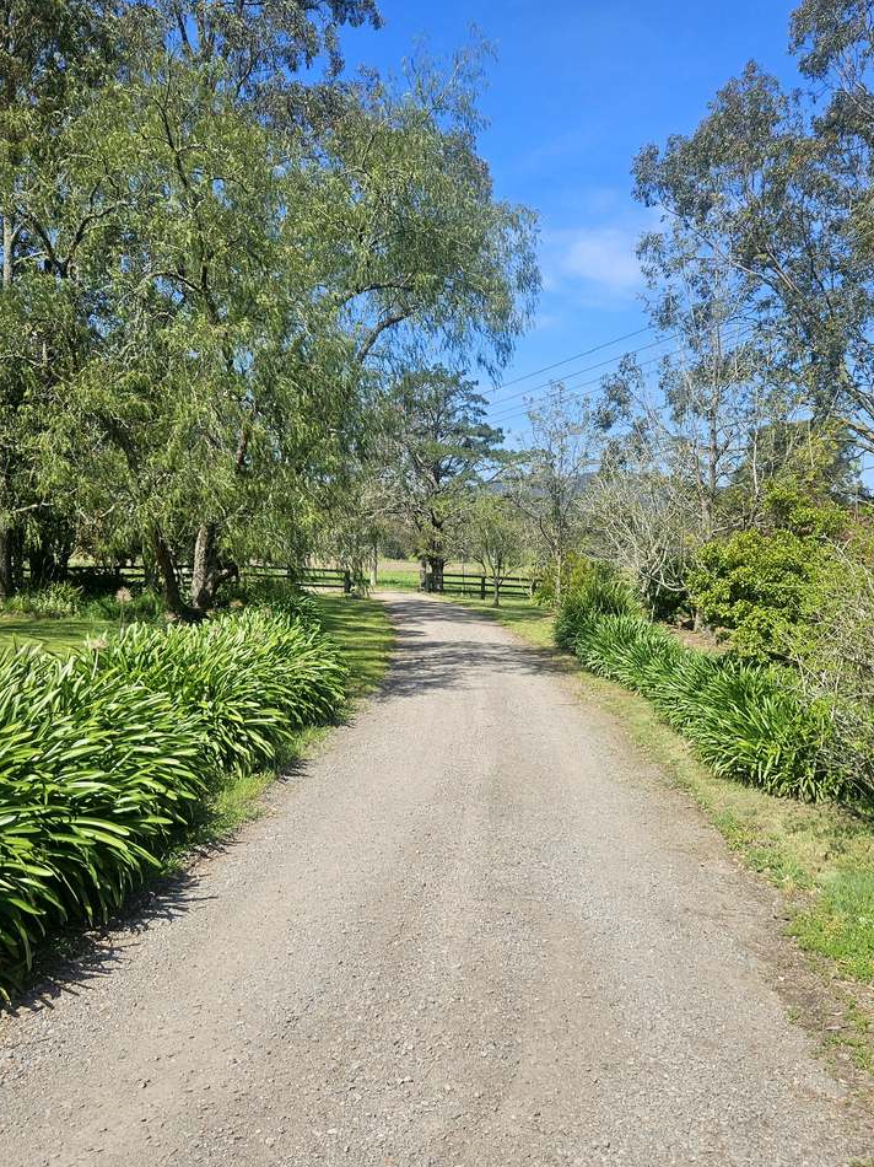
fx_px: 1044
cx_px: 482
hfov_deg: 45.4
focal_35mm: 31
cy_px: 587
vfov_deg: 58.4
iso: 25
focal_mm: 5.4
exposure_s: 1/2000
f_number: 1.8
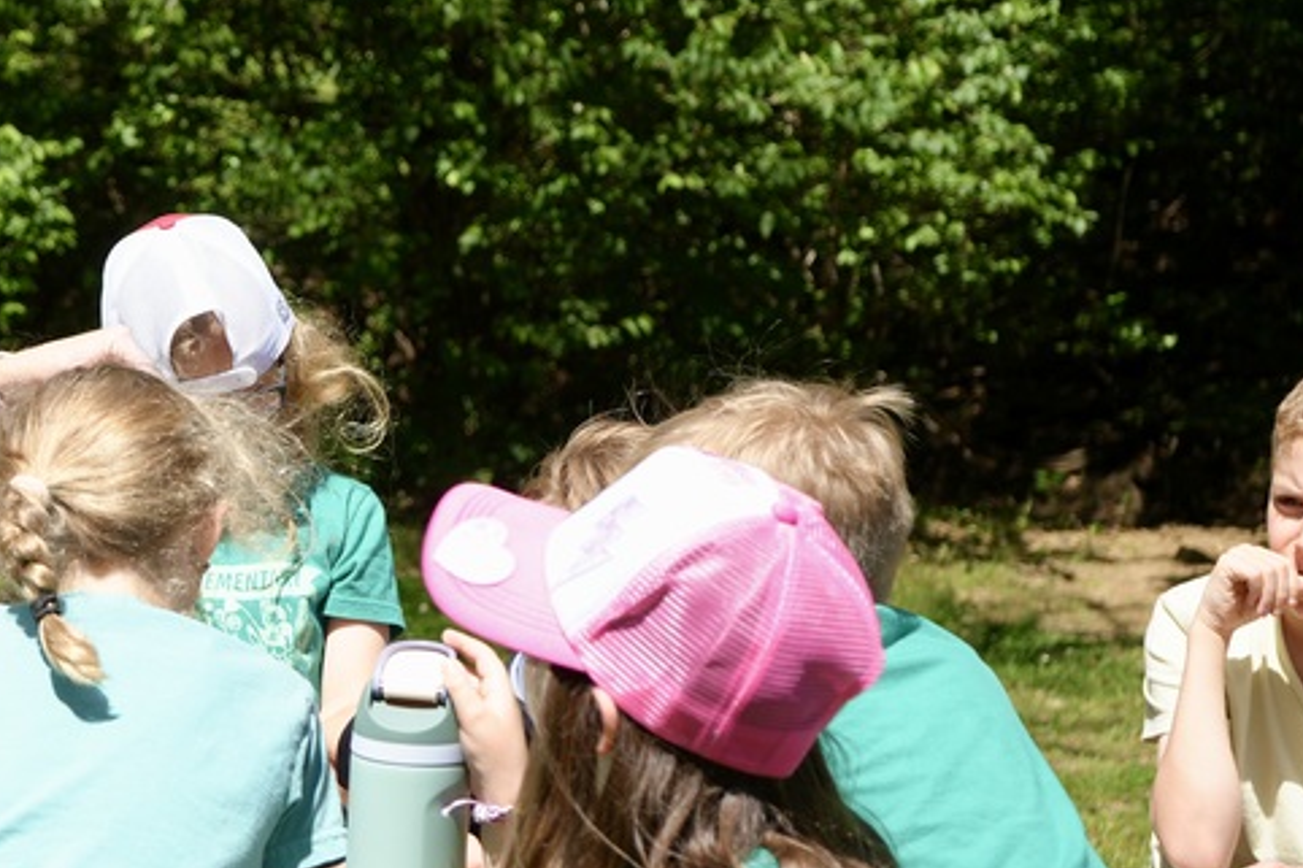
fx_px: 3690
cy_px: 256
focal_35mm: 102
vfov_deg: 13.4
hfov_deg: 19.7
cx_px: 130
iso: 100
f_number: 4.5
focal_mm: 48
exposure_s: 1/500
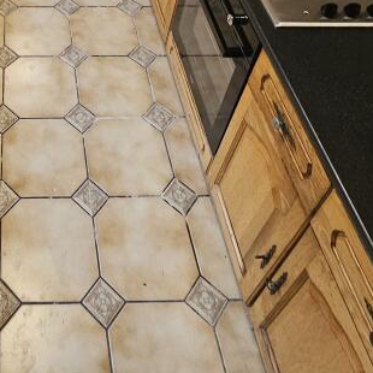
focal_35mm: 38
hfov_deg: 39.9
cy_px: -61
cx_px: 22
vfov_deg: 35.6
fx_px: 463
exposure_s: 1/33
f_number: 2.2
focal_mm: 2.2
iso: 320
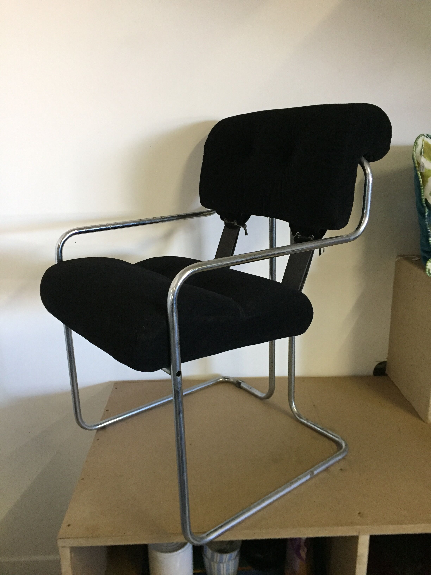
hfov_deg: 48.2
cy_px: 288
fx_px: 481
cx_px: 216
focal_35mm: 29
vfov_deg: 61.7
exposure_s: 1/33
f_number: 2.2
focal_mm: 4.15
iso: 250
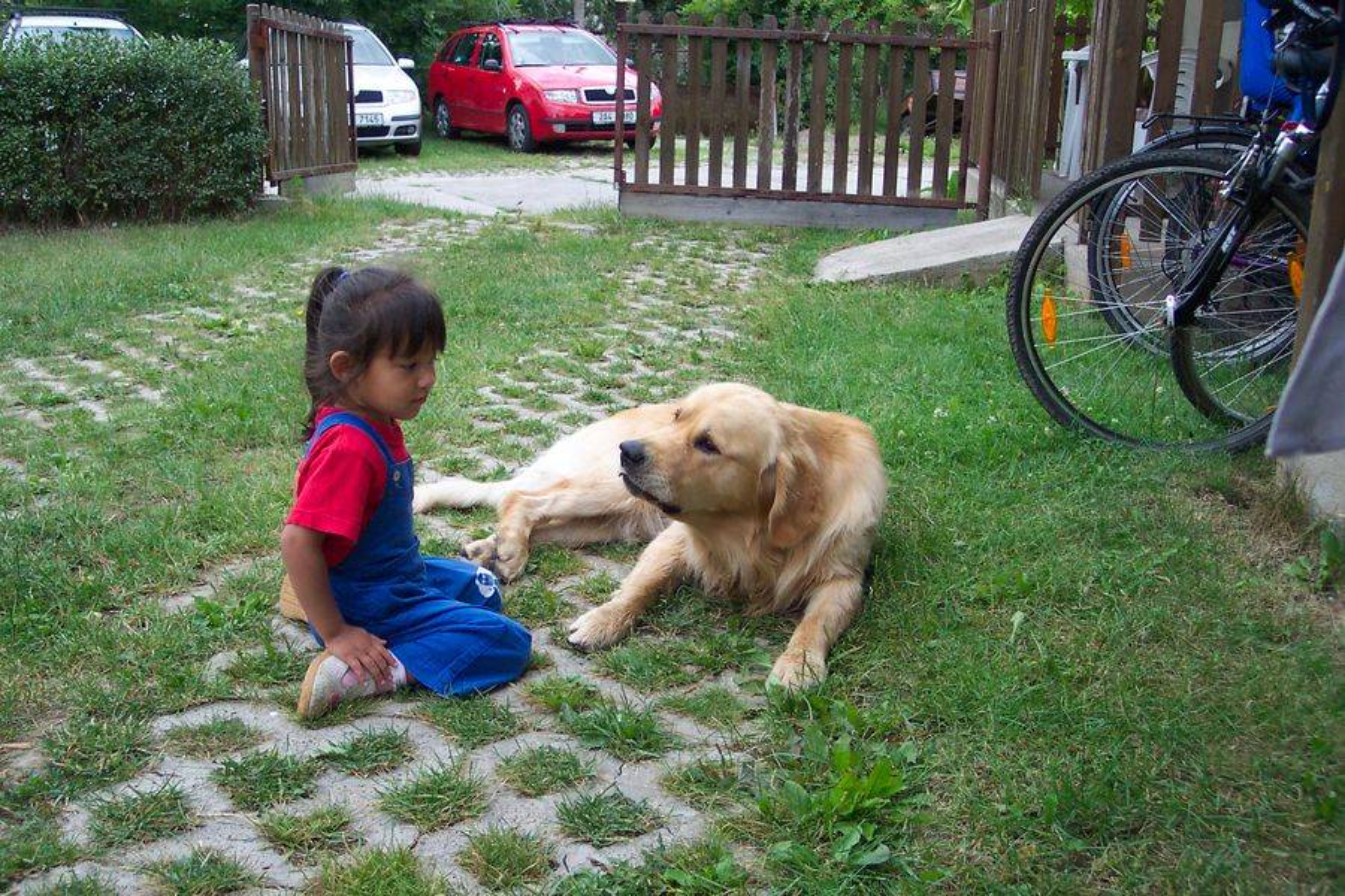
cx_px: 672
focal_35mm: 38
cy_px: 448
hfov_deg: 50.7
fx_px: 1420
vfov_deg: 35.1
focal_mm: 8
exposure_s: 1/500
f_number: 2.8
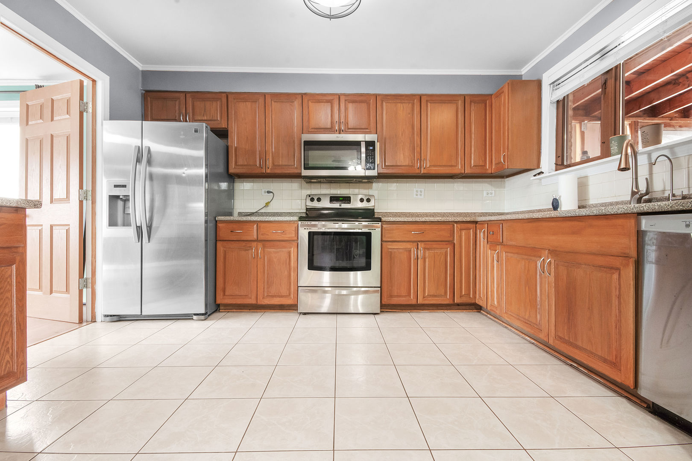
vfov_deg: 77.3
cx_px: 346
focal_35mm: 15
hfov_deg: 100.4
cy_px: 230
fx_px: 288
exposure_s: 1/5
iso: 800
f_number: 11
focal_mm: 10
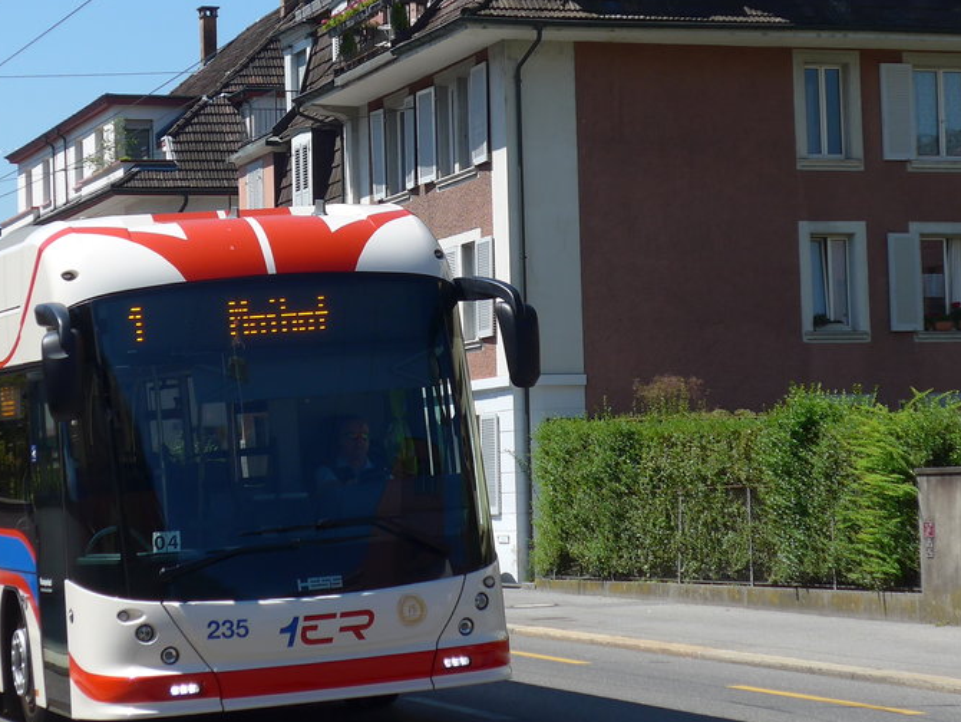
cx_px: 403
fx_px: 3083
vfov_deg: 13.3
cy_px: 241
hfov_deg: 17.7
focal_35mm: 111
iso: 80
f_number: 3.7
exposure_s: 1/1000
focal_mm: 12.7
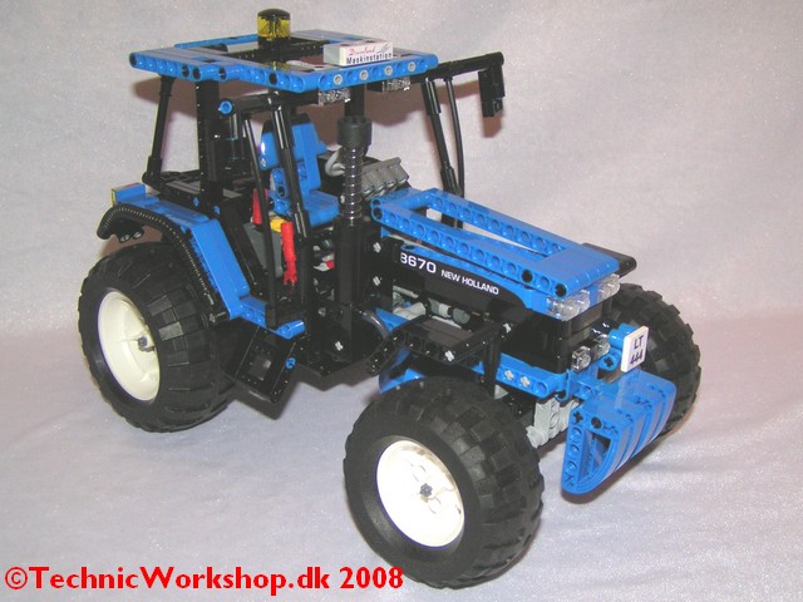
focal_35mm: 38
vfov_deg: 37.7
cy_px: 301
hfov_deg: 49.0
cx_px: 402
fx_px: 881
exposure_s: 1/40
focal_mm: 5.8
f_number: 2.8
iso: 200
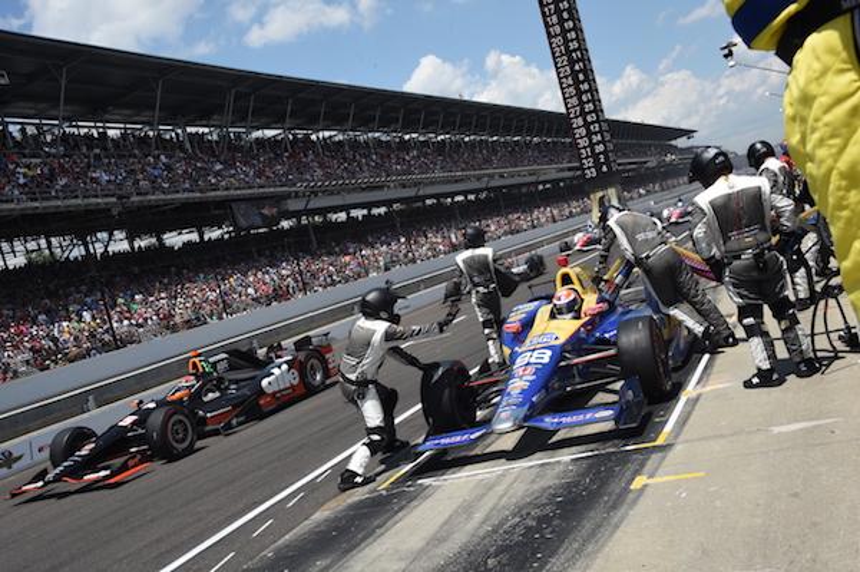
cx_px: 430
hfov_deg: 50.7
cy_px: 286
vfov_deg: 35.0
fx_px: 907
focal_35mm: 38
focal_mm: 38
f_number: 14
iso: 1600
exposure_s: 1/1600
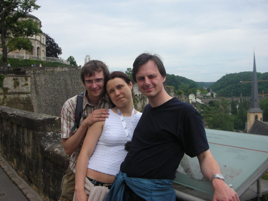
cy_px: 87
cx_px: 133
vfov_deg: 35.9
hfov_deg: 46.8
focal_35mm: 40
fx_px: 310
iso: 50
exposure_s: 1/79.7
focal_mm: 5.8
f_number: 8.5
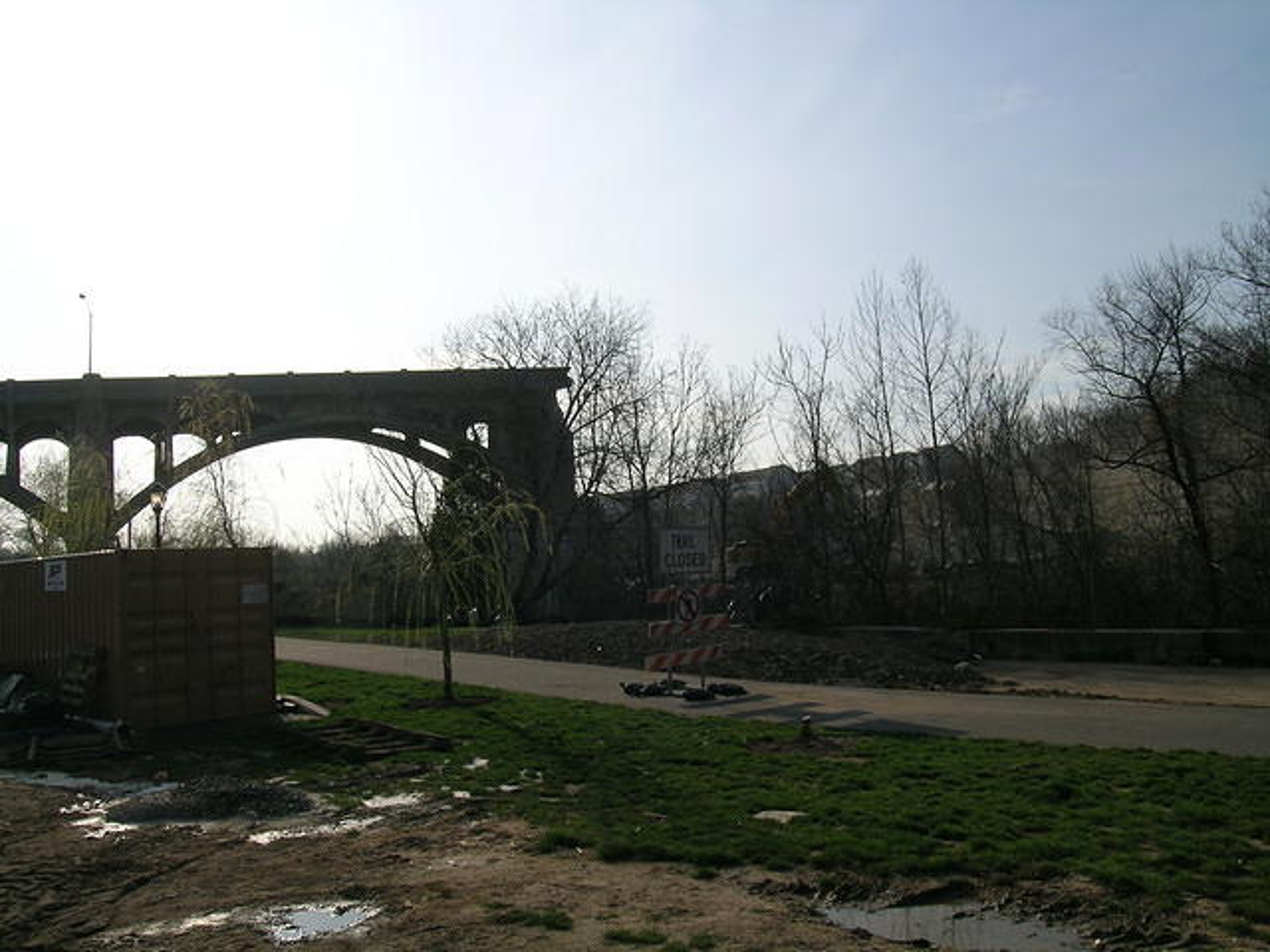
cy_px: 476
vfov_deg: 49.7
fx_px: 1027
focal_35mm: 28
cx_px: 635
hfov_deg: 63.4
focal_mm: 5.8
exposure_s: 1/381
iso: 50
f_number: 7.9
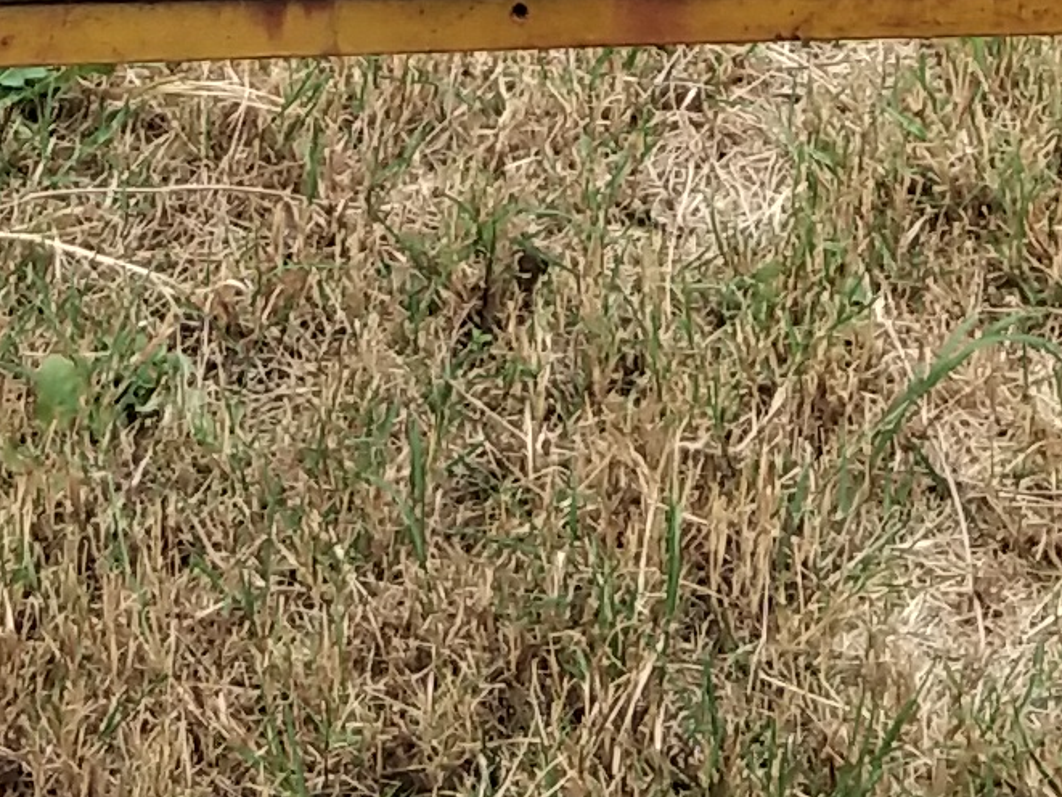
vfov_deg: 7.1
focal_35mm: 195
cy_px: -1236
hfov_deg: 10.1
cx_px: 598
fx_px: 5984
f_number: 2.2
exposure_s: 1/176
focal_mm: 3.69
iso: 50
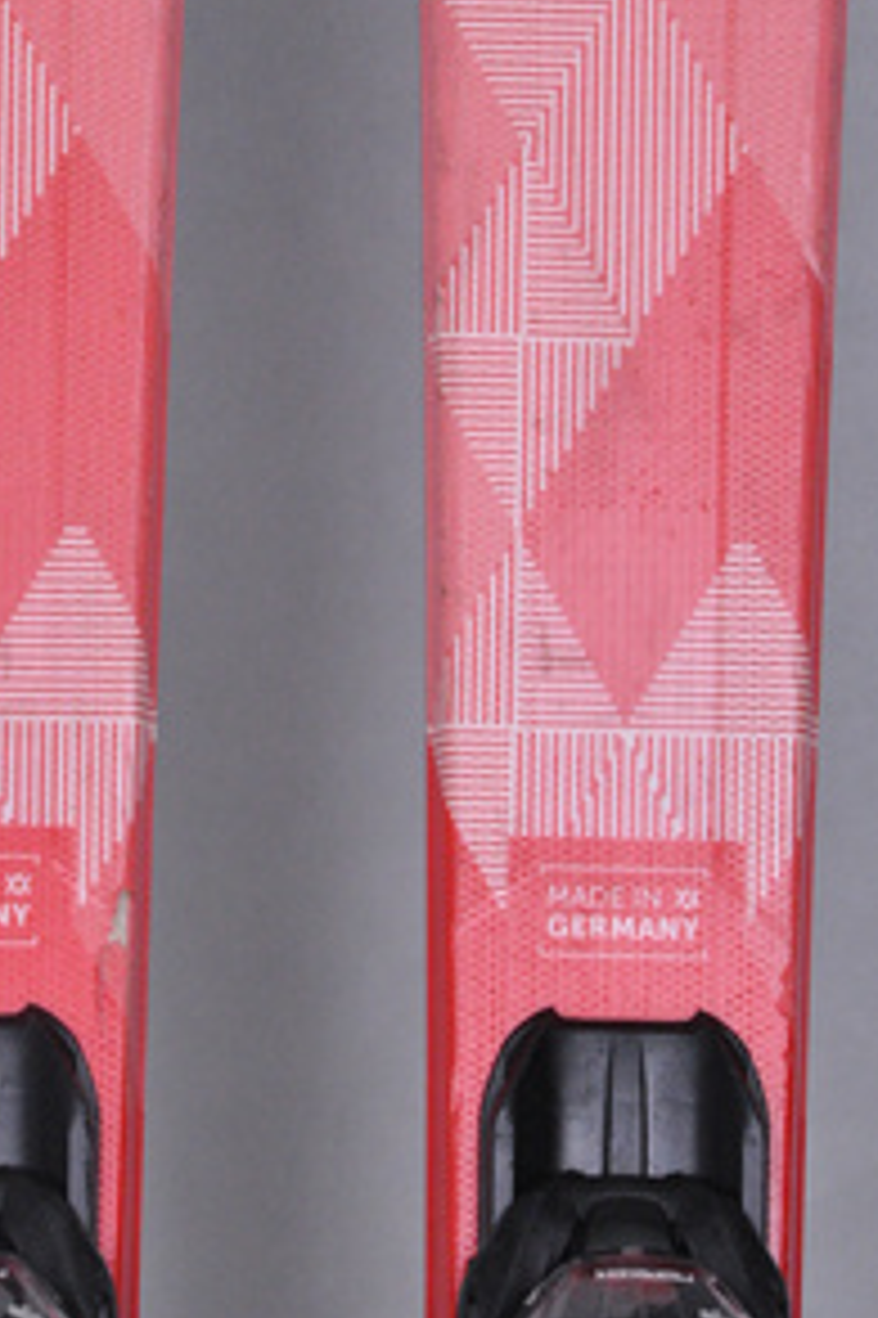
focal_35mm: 242
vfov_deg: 8.5
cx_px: 286
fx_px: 8854
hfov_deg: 5.7
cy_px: 697
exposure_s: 1/125
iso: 3200
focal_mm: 105
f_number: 9.5
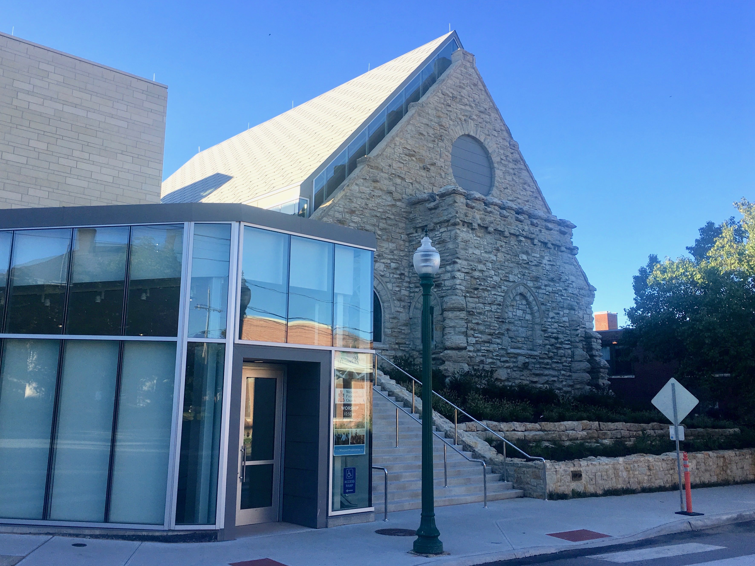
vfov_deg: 42.9
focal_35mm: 33
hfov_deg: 55.3
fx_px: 720
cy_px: 263
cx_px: 358
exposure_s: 1/466
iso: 25
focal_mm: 4.15
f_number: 2.2
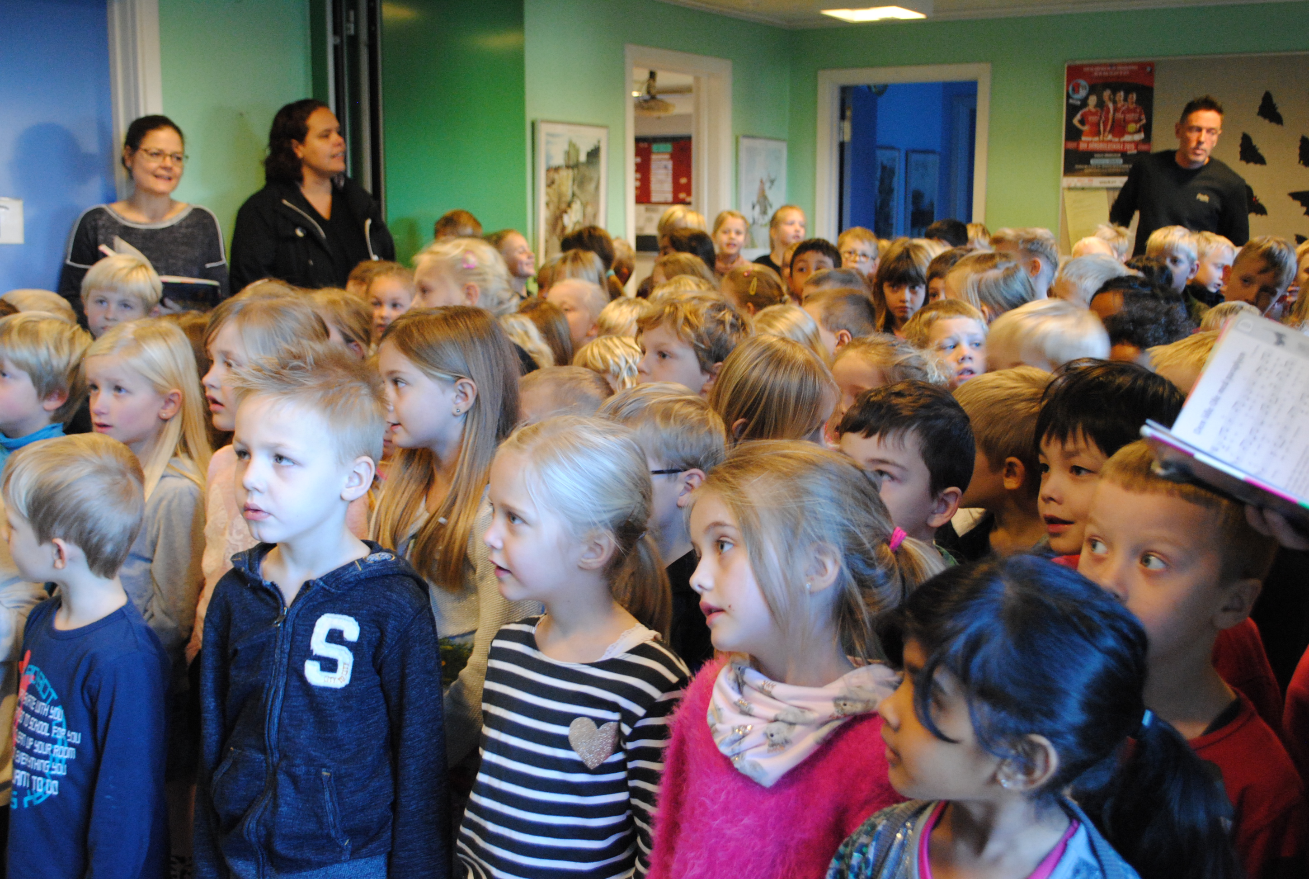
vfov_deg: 34.4
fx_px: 1421
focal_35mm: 39
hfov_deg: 49.5
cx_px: 654
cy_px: 440
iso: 1000
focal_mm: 26
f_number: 4.2
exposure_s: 1/30
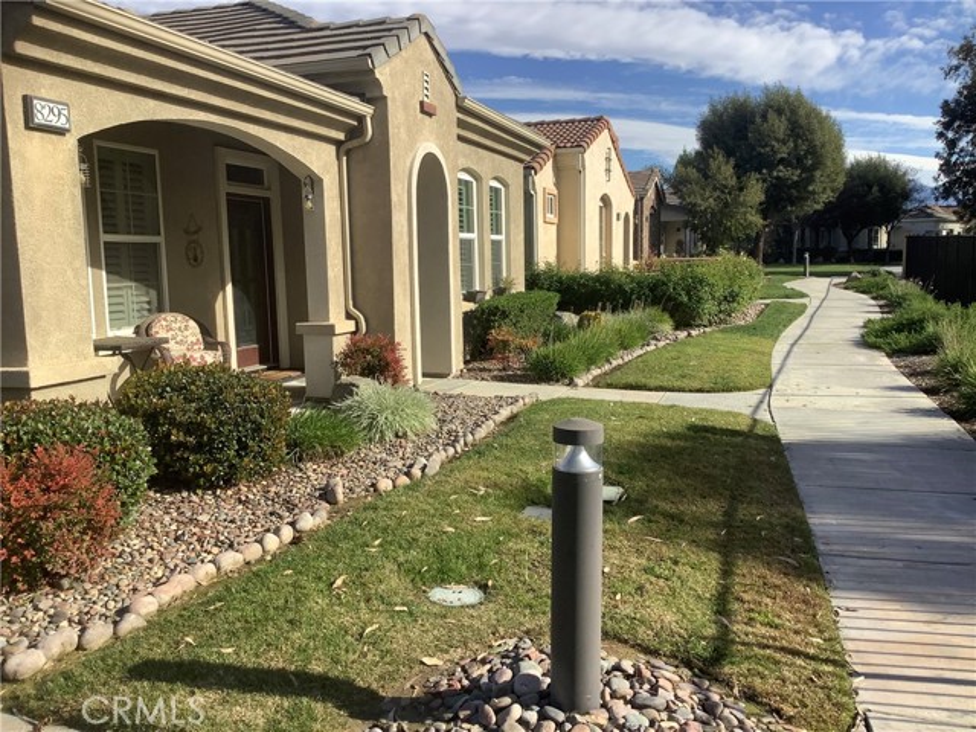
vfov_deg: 45.4
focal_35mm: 31
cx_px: 488
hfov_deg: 58.4
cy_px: 366
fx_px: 874
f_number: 2.4
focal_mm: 3.3
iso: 25
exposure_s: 1/1199
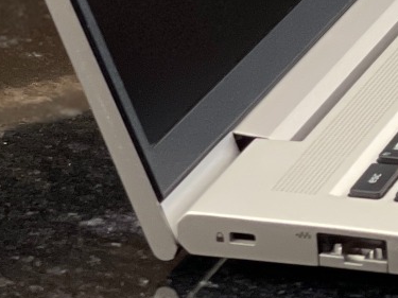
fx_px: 3138
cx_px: 548
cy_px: -258
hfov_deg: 7.2
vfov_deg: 5.4
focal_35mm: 273
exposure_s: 1/75
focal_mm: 7.5
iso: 250
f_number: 2.2
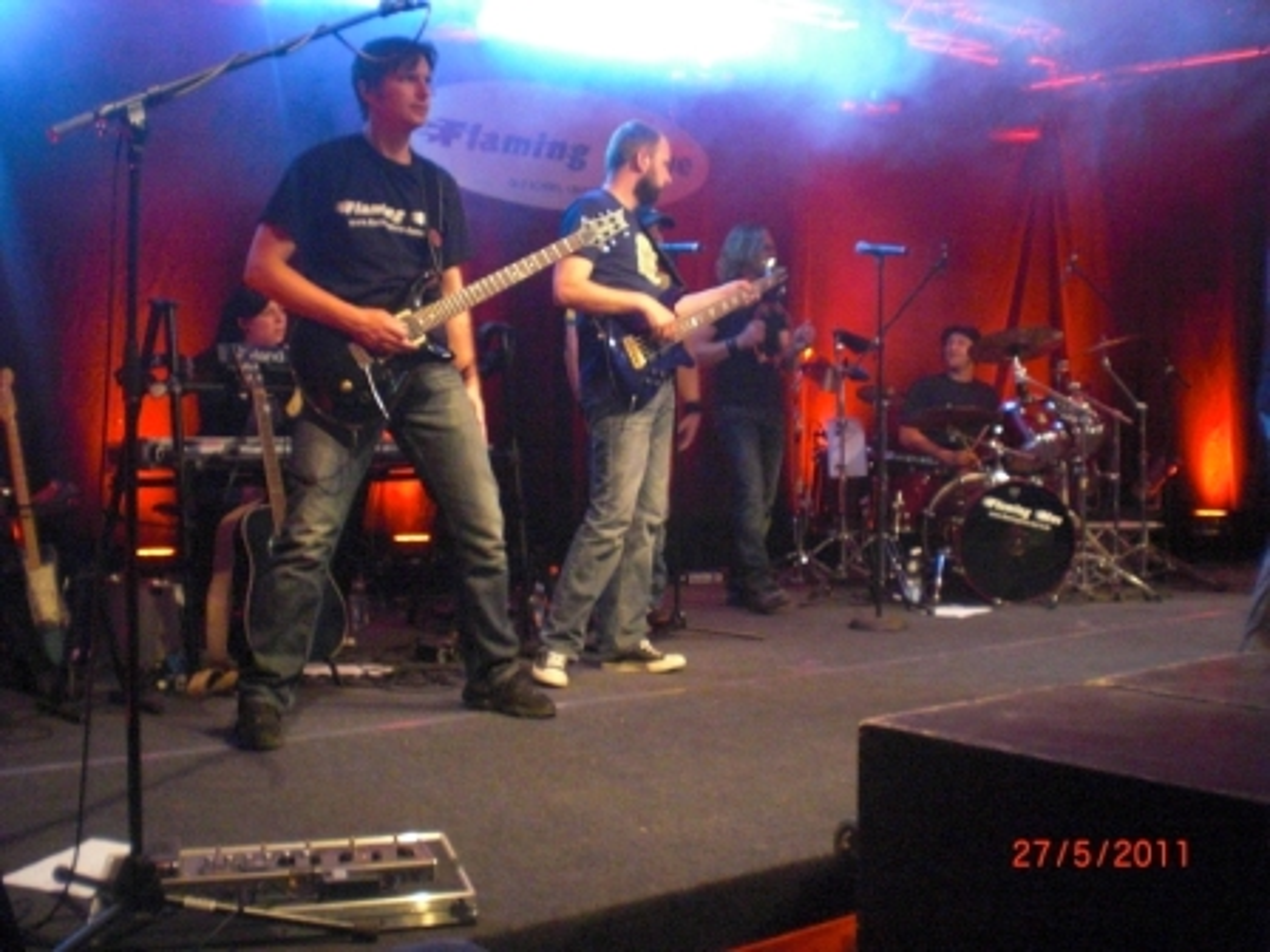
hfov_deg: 49.0
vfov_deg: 37.7
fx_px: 1394
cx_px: 635
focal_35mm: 38
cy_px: 476
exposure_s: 1/20
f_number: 3.1
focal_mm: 6.3
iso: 800
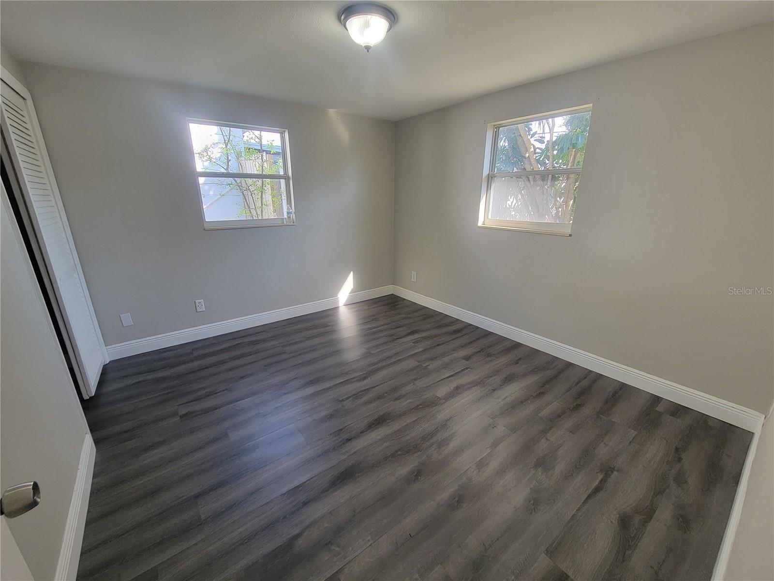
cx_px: 387
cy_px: 290
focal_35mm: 13
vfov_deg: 89.9
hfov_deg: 106.2
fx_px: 291
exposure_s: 1/60
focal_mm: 2.2
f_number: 2.2
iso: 80
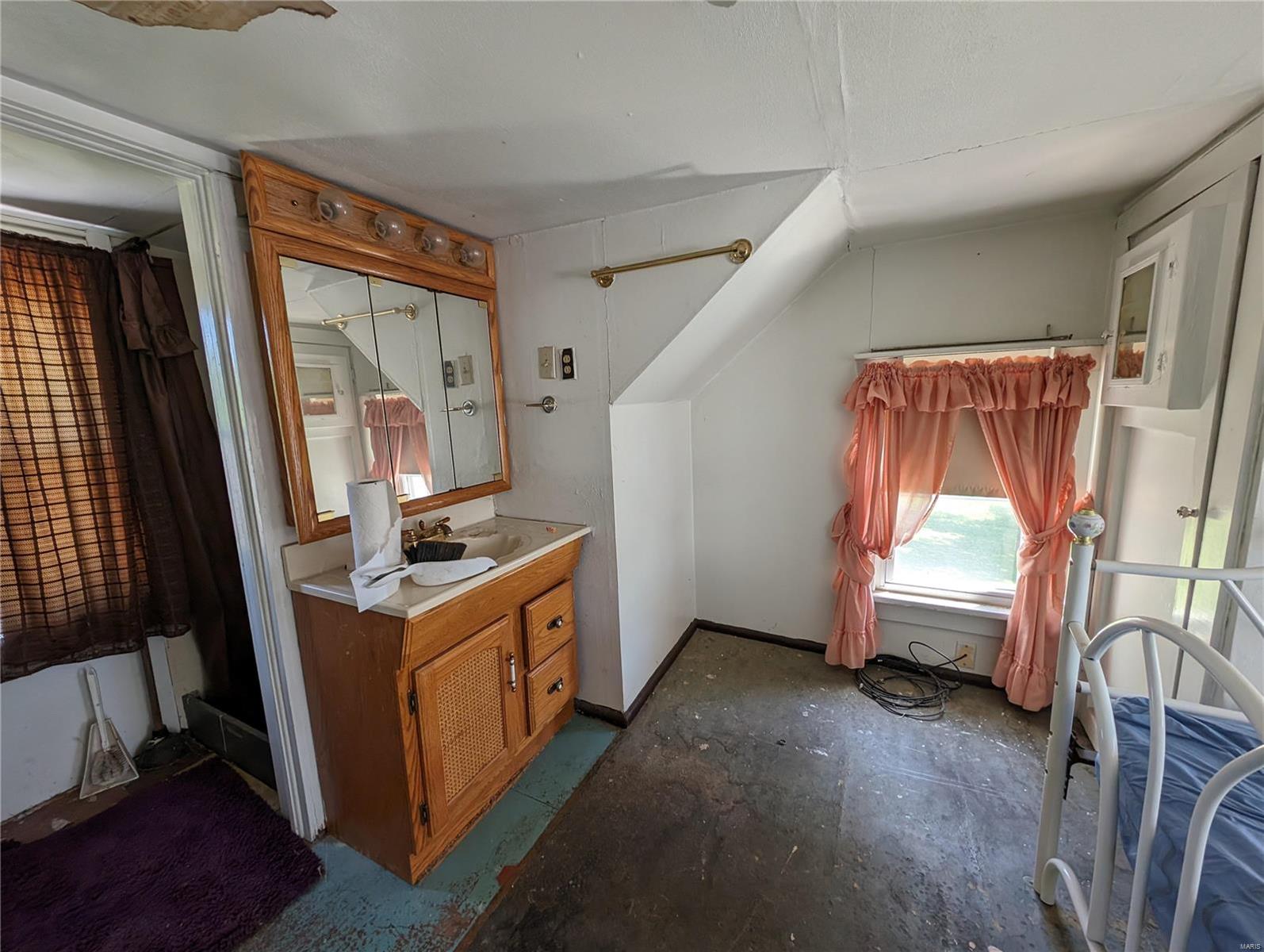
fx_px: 439
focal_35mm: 12
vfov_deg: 94.6
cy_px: 476
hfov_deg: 110.5
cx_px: 632
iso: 112
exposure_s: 1/104
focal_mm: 2.23
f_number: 1.95
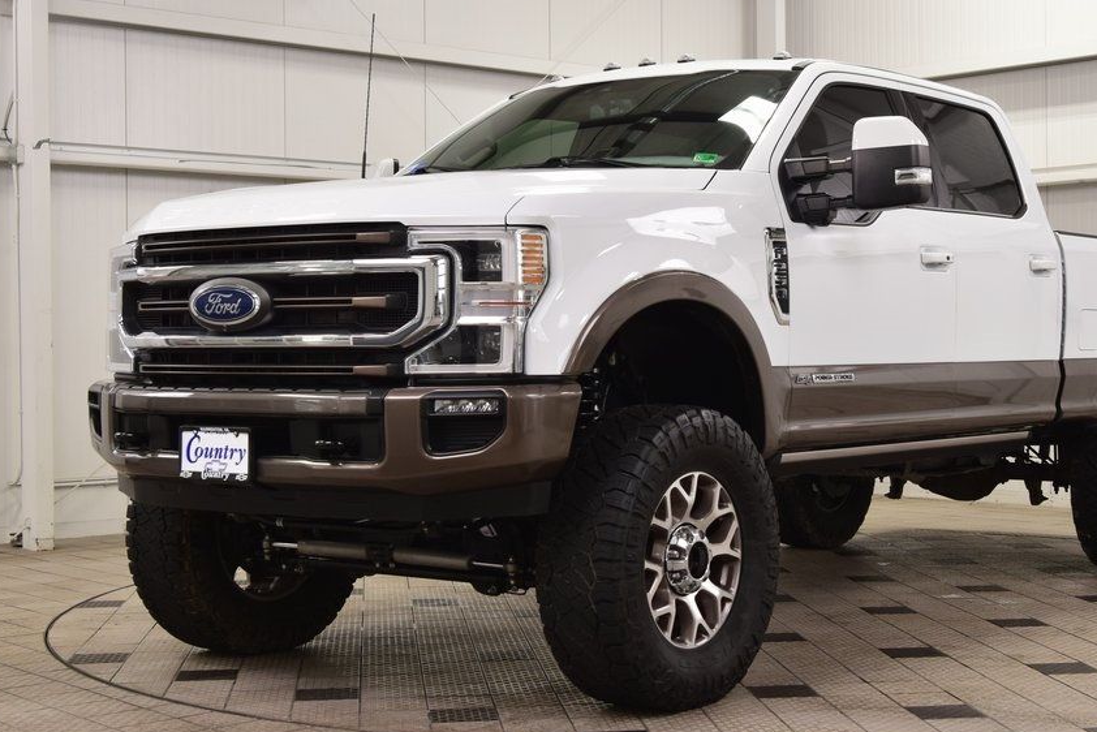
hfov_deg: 32.3
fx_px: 1890
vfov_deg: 21.9
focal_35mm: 62
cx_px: 649
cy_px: 361
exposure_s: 1/30
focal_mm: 34
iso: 500
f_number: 7.1
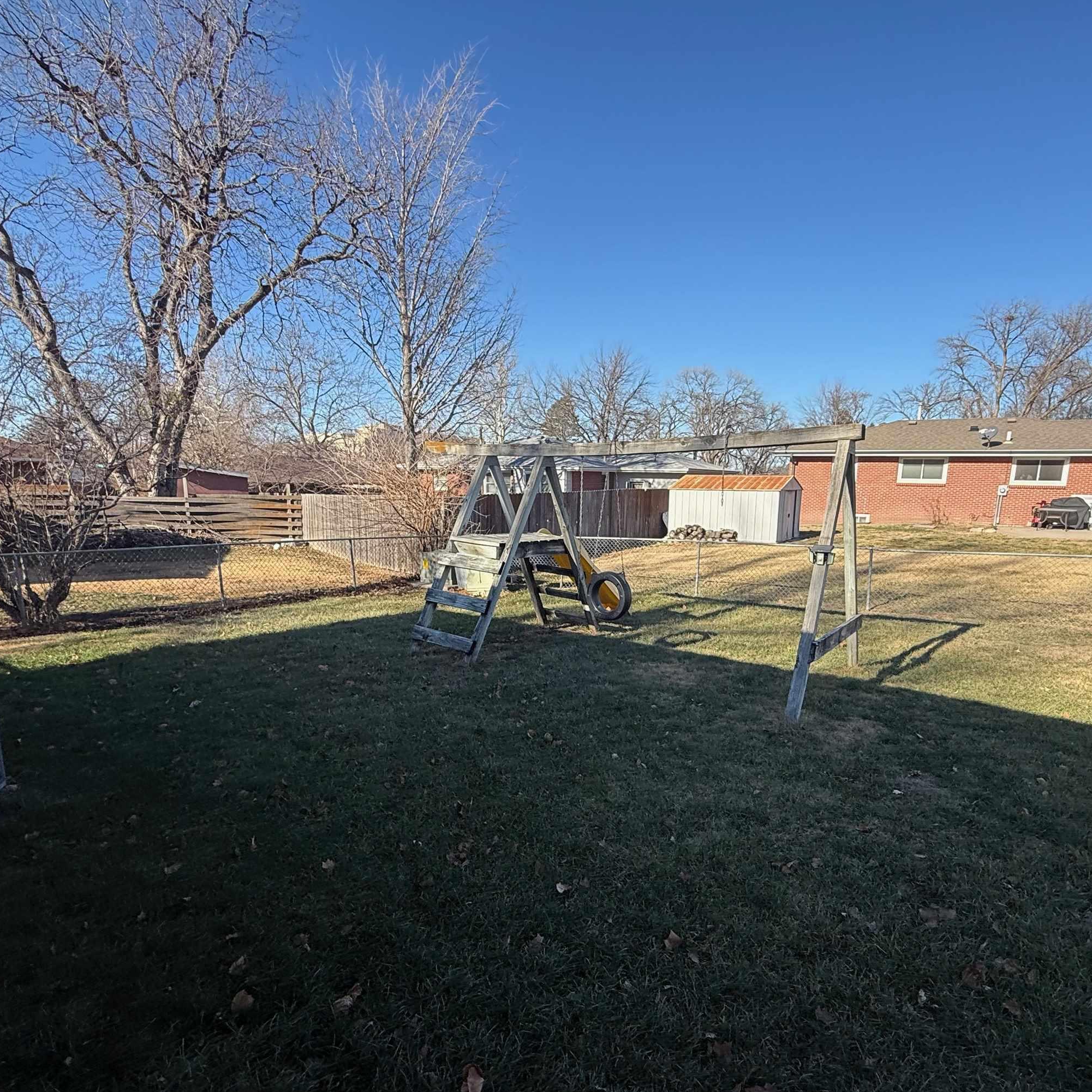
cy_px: 619
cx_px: 589
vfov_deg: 77.3
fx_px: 678
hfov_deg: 77.5
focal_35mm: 19
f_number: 2.2
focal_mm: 2.22
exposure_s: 1/955
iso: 50
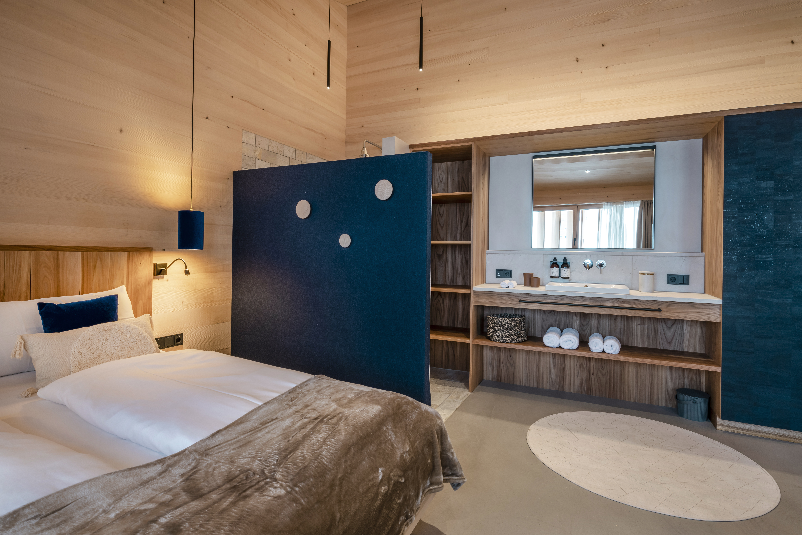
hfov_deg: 90.0
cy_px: 268
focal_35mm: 18
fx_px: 401
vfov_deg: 67.4
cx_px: 401
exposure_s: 1.6
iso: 80
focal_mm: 18
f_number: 13
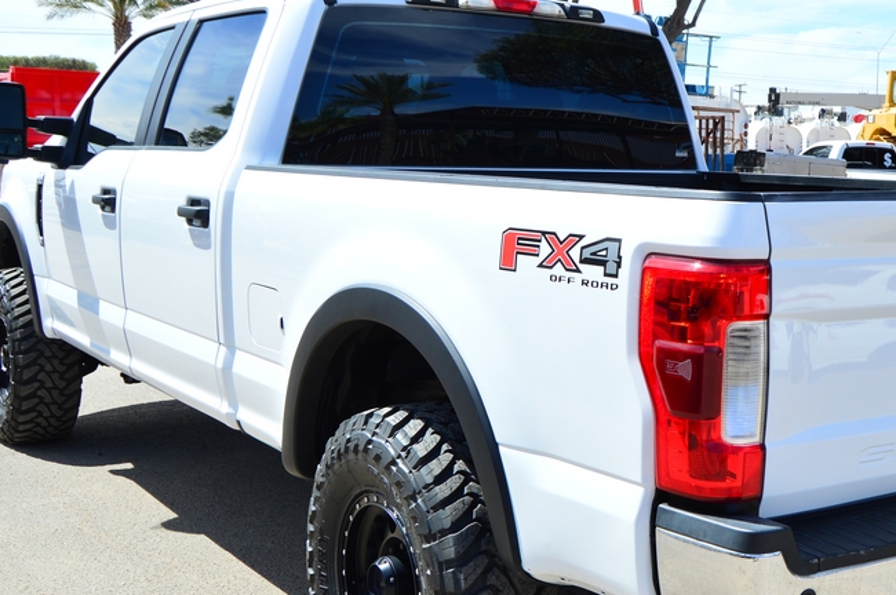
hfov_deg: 38.3
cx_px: 700
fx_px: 1243
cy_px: 296
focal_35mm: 50
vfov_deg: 26.9
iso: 100
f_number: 7.1
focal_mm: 18
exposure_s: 1/250
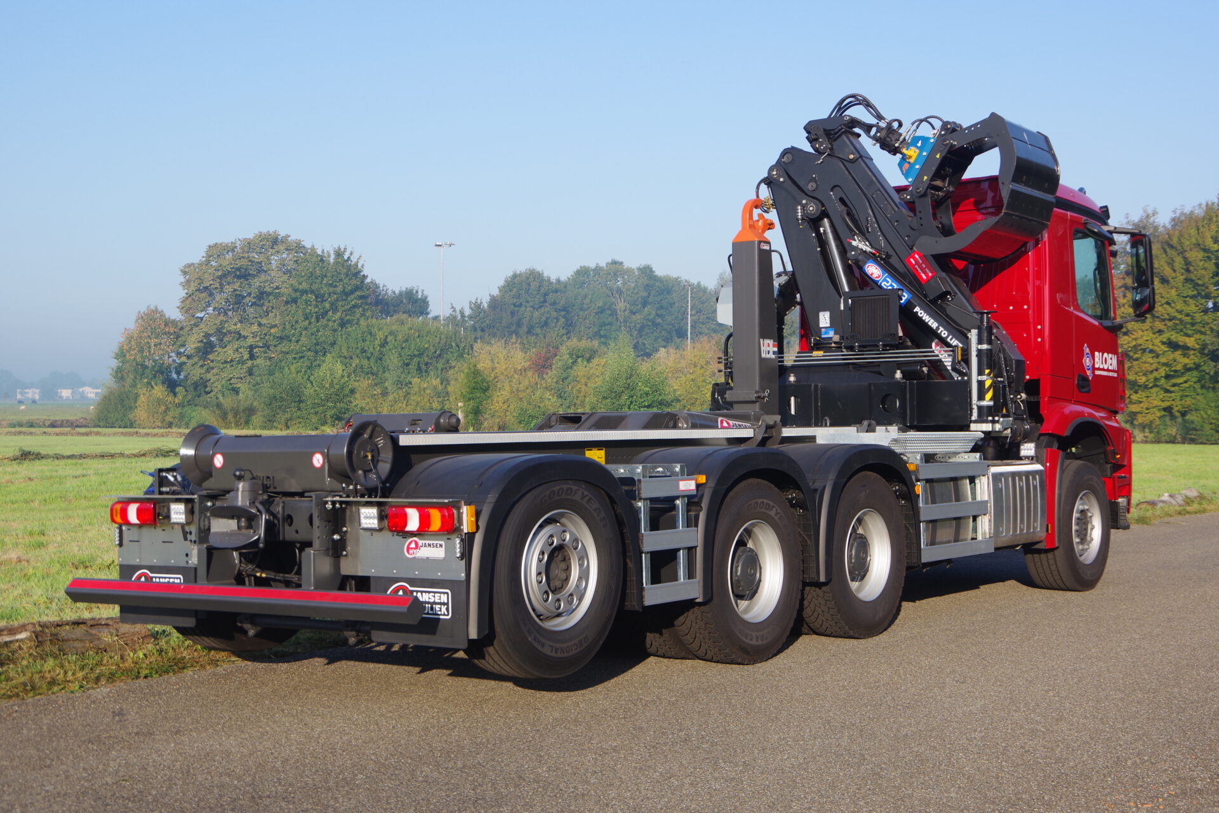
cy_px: 406
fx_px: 1557
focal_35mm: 46
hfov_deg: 42.7
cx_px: 610
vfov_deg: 29.2
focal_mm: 31
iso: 200
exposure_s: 1/400
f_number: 5
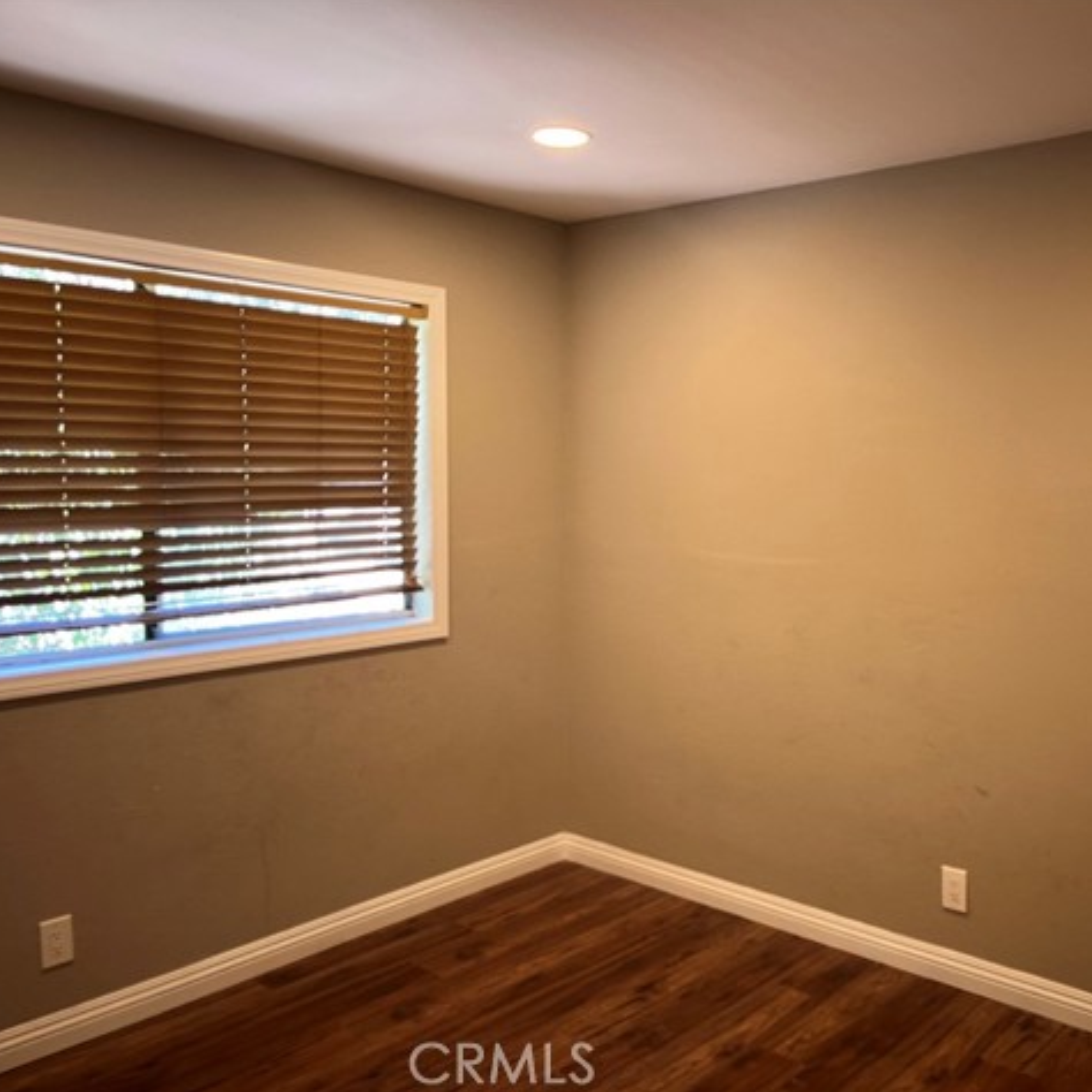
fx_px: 1106
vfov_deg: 52.5
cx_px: 700
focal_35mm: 31
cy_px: 544
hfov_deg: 51.8
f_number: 1.6
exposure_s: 1/60
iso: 160
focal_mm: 5.1
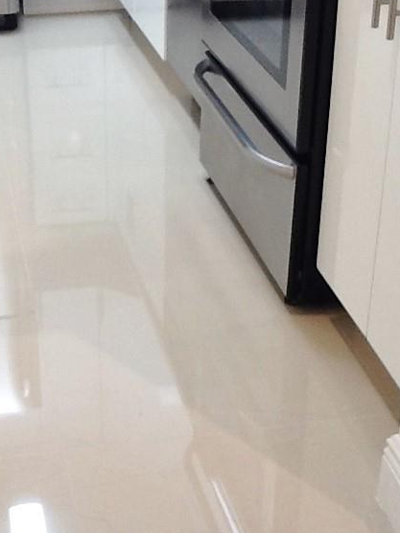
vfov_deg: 25.7
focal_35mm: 76
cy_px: 267
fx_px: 1171
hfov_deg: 19.3
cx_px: 106
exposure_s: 1/30
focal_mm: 2.03
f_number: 2.4
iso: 50
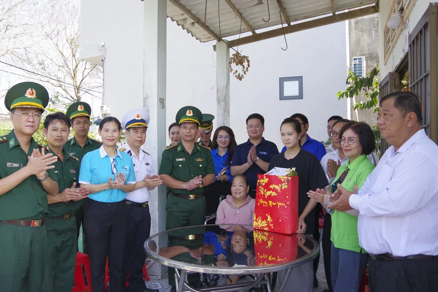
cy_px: 146
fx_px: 329
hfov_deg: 67.4
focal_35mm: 27
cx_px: 219
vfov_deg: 47.9
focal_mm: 18
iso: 400
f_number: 7.1
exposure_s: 1/200
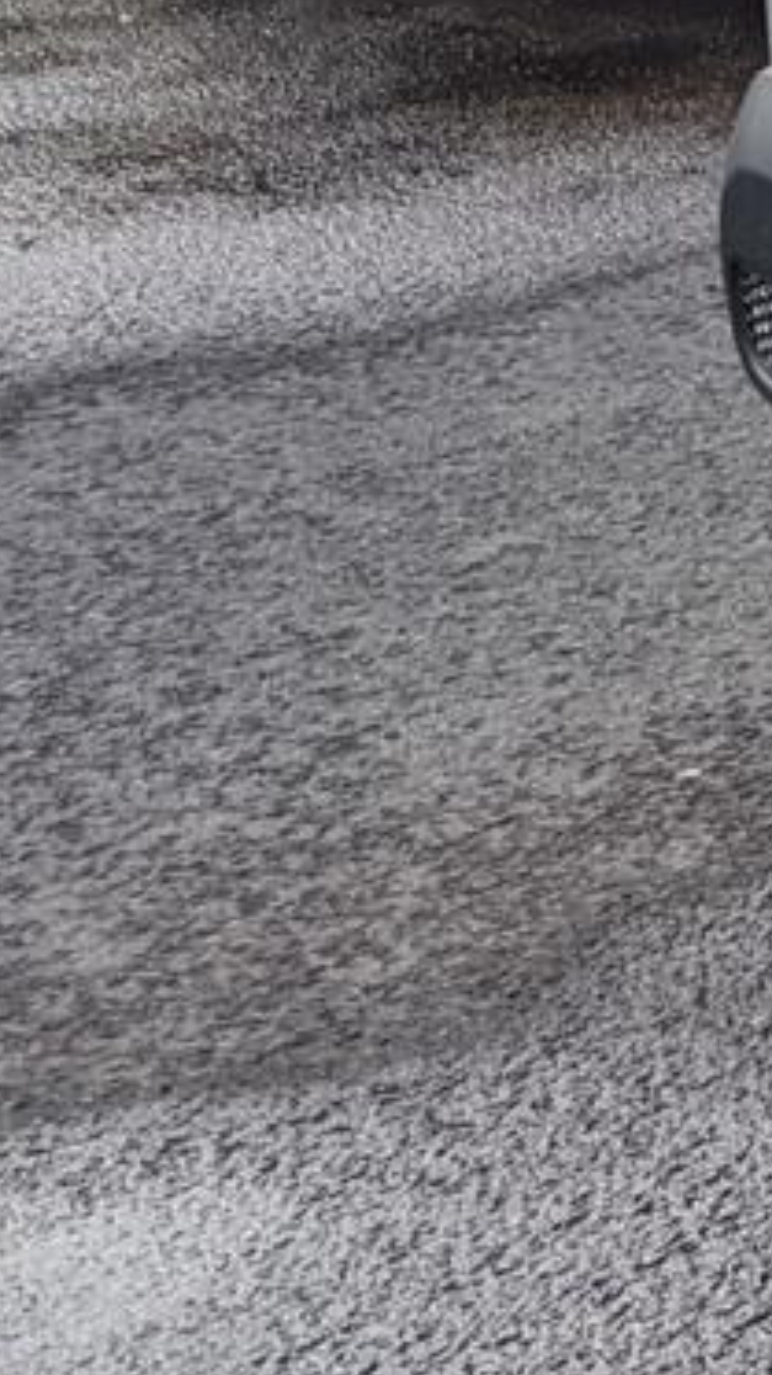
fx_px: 3934
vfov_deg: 19.2
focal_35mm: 108
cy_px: -22
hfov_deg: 8.7
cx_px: 2491
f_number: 1.73
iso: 70
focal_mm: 4.38
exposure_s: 1/5882
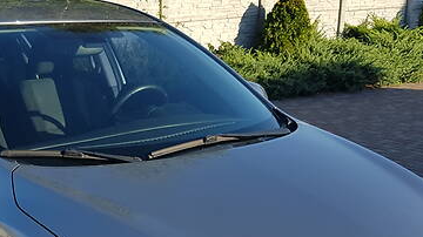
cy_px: 268
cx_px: 129
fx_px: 706
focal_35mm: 63
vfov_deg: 18.3
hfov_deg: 33.0
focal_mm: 4.2
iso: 40
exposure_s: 1/1196
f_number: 1.7
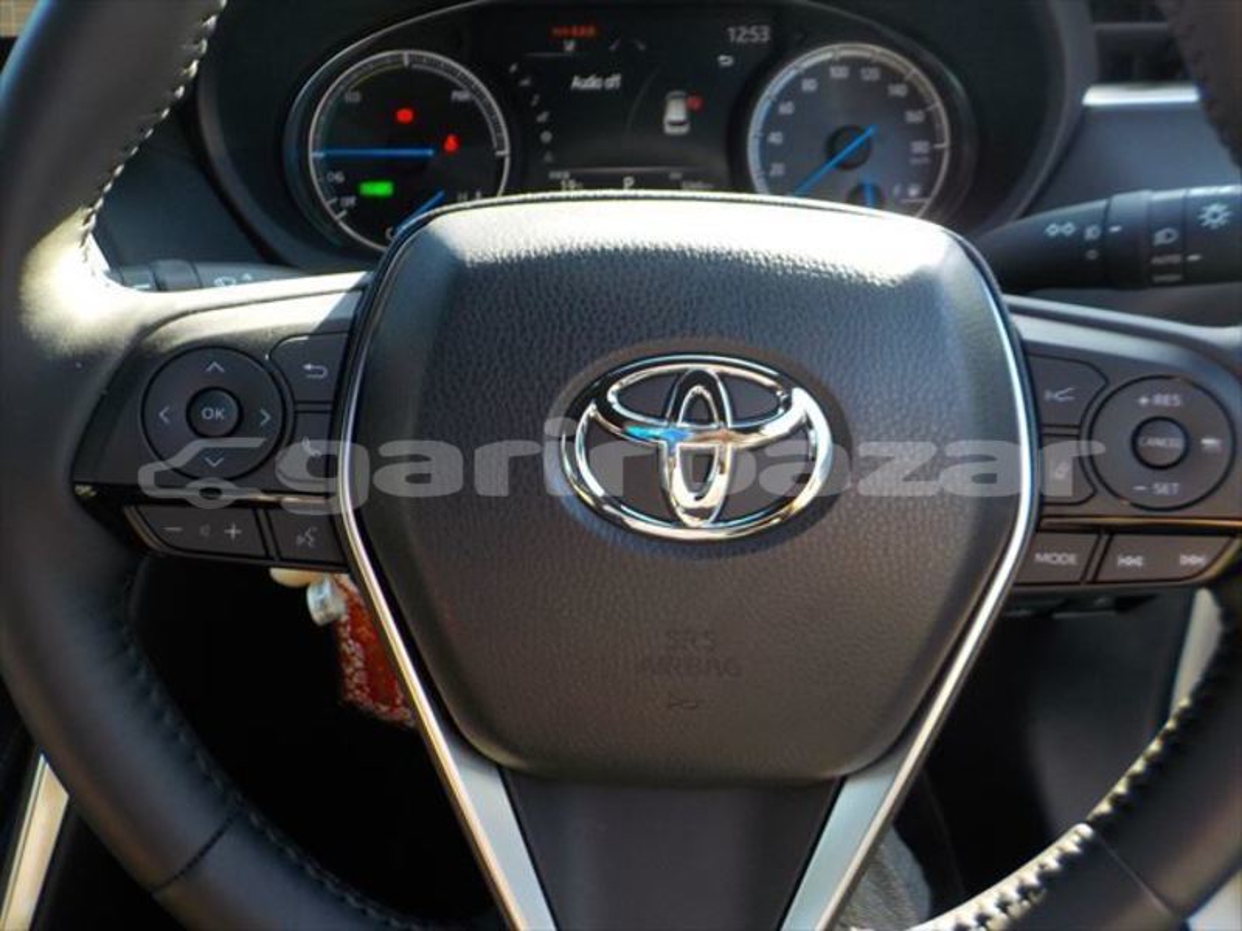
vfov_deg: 46.8
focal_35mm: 30
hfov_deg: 60.0
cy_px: 466
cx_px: 621
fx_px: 1076
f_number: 3.3
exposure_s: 1/60
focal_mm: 4.1
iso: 125
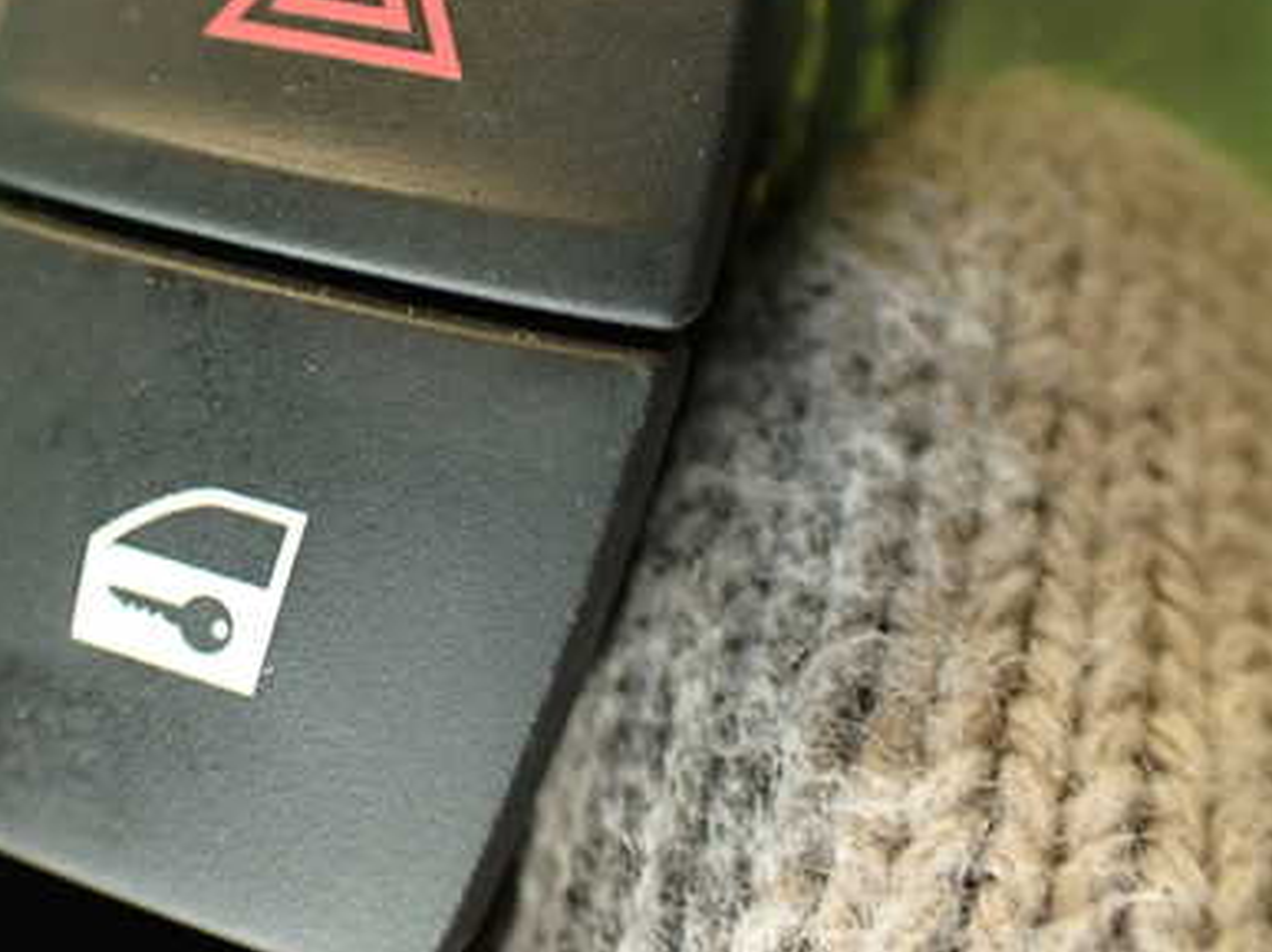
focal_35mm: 56
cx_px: 290
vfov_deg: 25.9
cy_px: 300
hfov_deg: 33.6
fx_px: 2056
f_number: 2.5
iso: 250
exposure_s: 1/40
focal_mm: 6.37
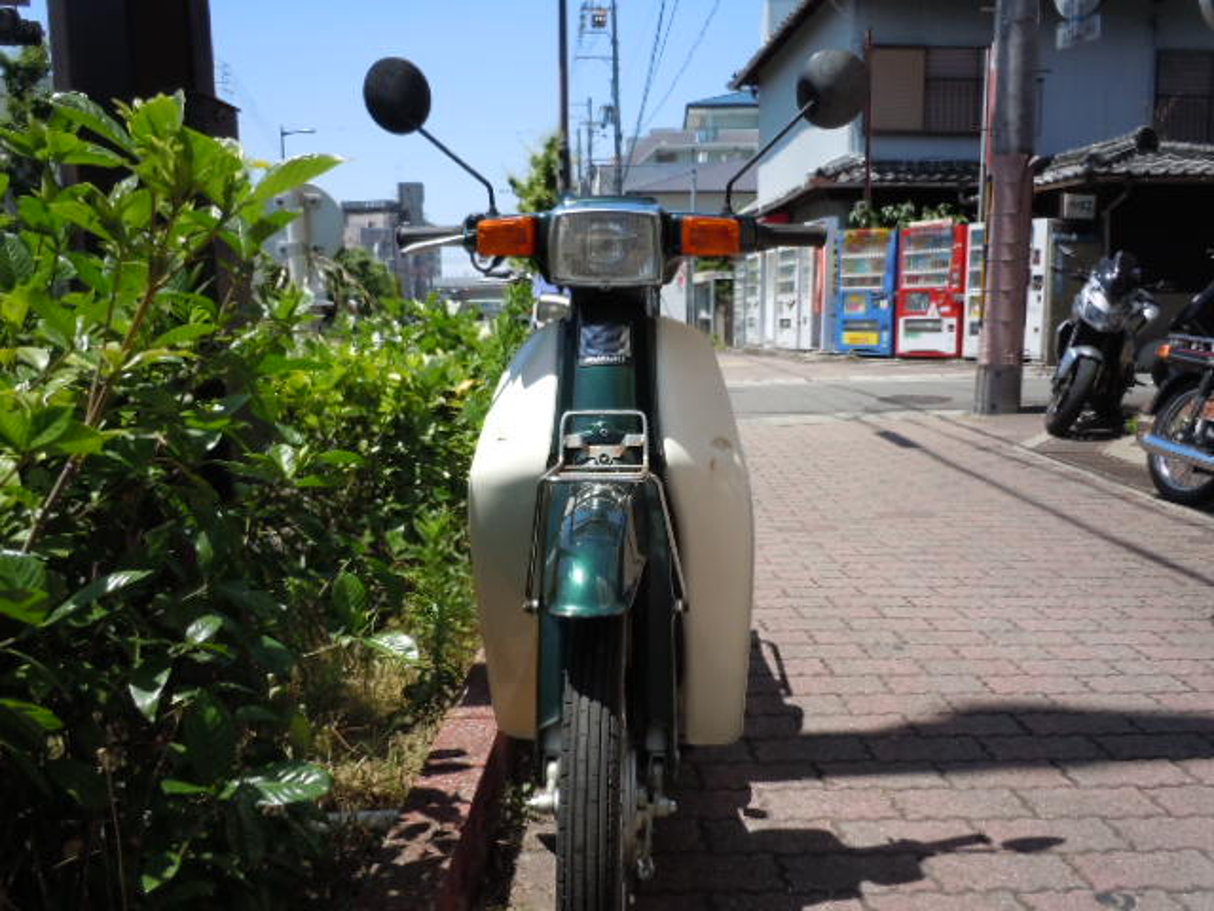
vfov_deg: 49.7
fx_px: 982
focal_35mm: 28
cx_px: 607
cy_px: 456
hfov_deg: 63.4
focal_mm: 5
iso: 100
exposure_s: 1/500
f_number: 3.7
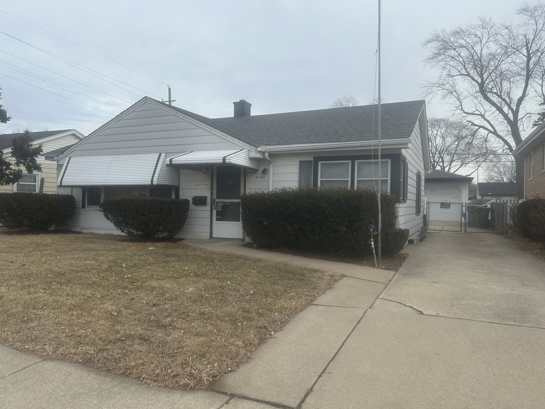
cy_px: 204
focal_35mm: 26
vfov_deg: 53.1
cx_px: 272
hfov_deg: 67.3
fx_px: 409
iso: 50
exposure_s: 1/2695
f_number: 1.5
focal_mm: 5.7
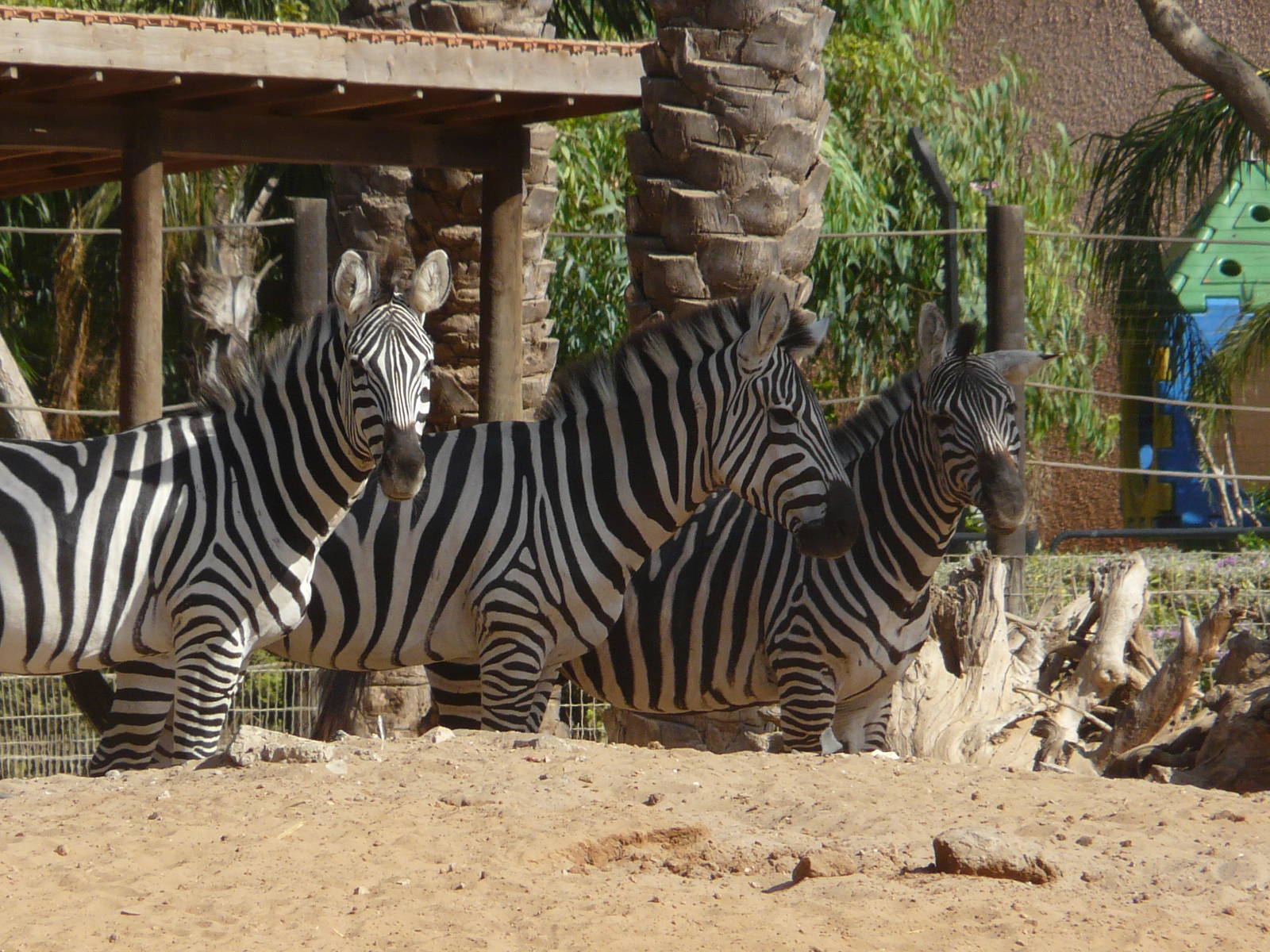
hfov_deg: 3.2
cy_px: 476
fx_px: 22930
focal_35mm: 625
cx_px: 635
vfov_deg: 2.4
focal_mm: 64.3
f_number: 5.6
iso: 100
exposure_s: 1/400
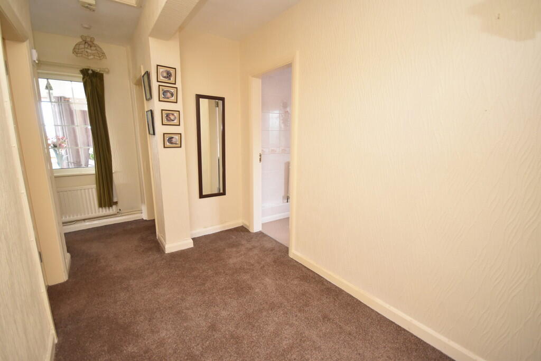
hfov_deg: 100.4
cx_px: 270
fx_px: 225
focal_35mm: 15
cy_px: 180
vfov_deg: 77.3
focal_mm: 10
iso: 1600
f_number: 4
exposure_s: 1/80
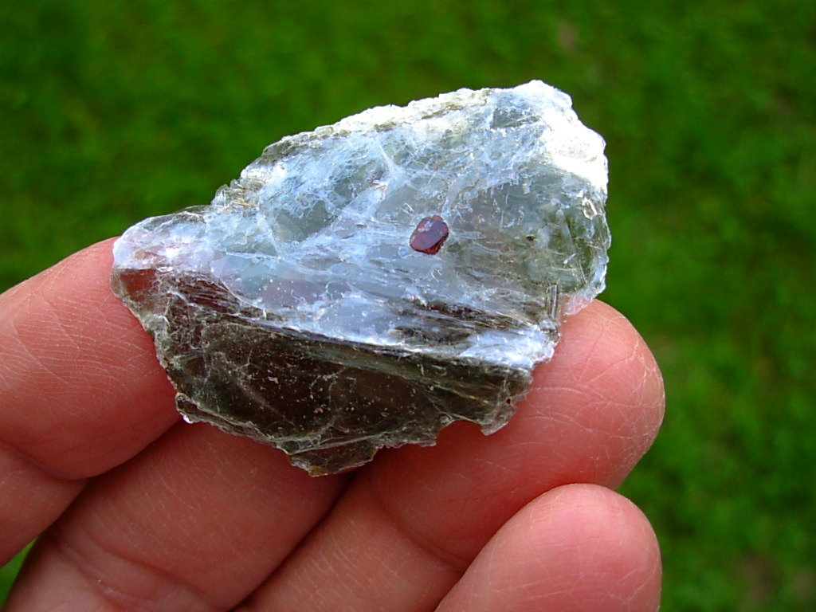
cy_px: 306
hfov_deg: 49.0
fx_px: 896
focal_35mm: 38
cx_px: 408
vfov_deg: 37.7
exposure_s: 1/264
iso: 50
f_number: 2.9
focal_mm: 6.3
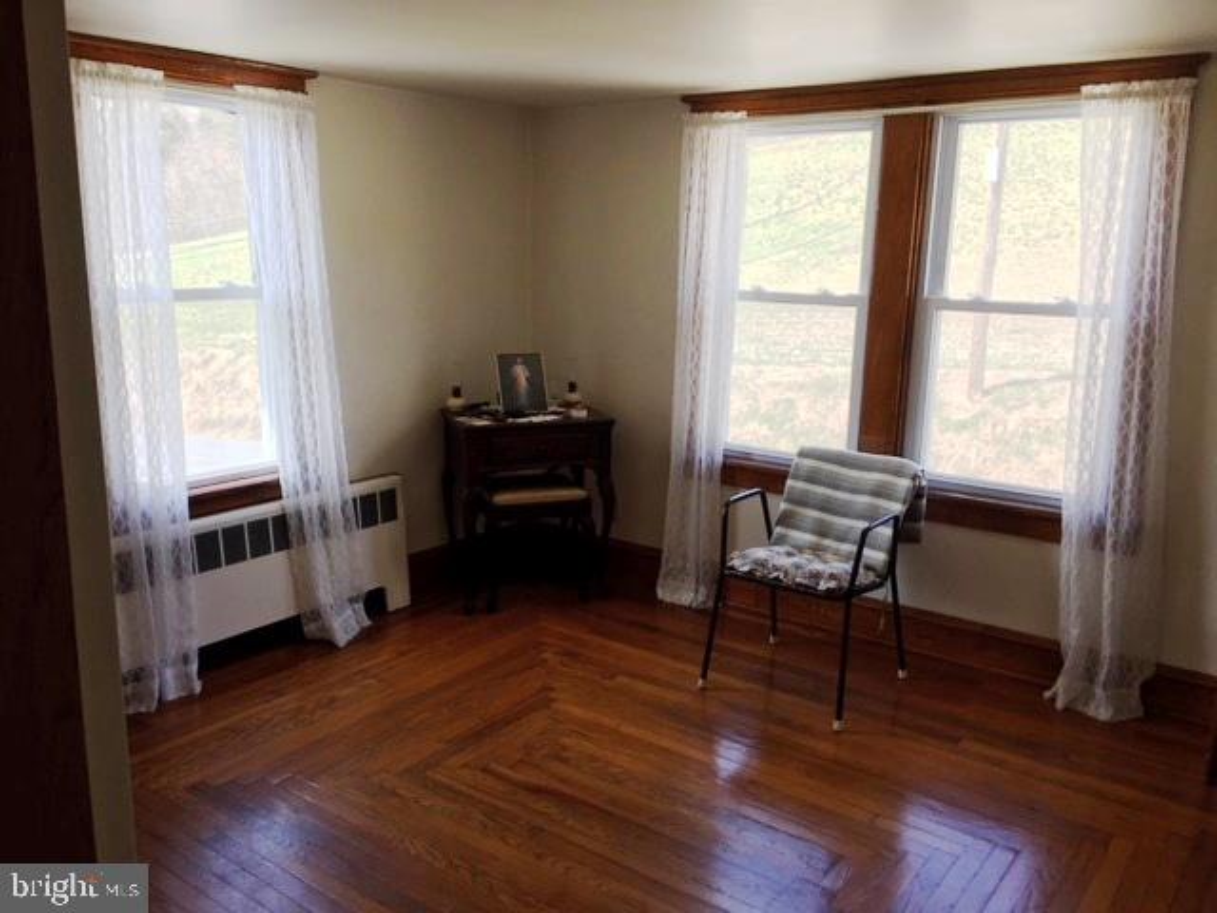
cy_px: 456
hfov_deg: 61.7
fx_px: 1020
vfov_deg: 48.2
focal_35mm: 29
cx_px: 608
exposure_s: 1/120
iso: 25
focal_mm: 4.15
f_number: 2.2
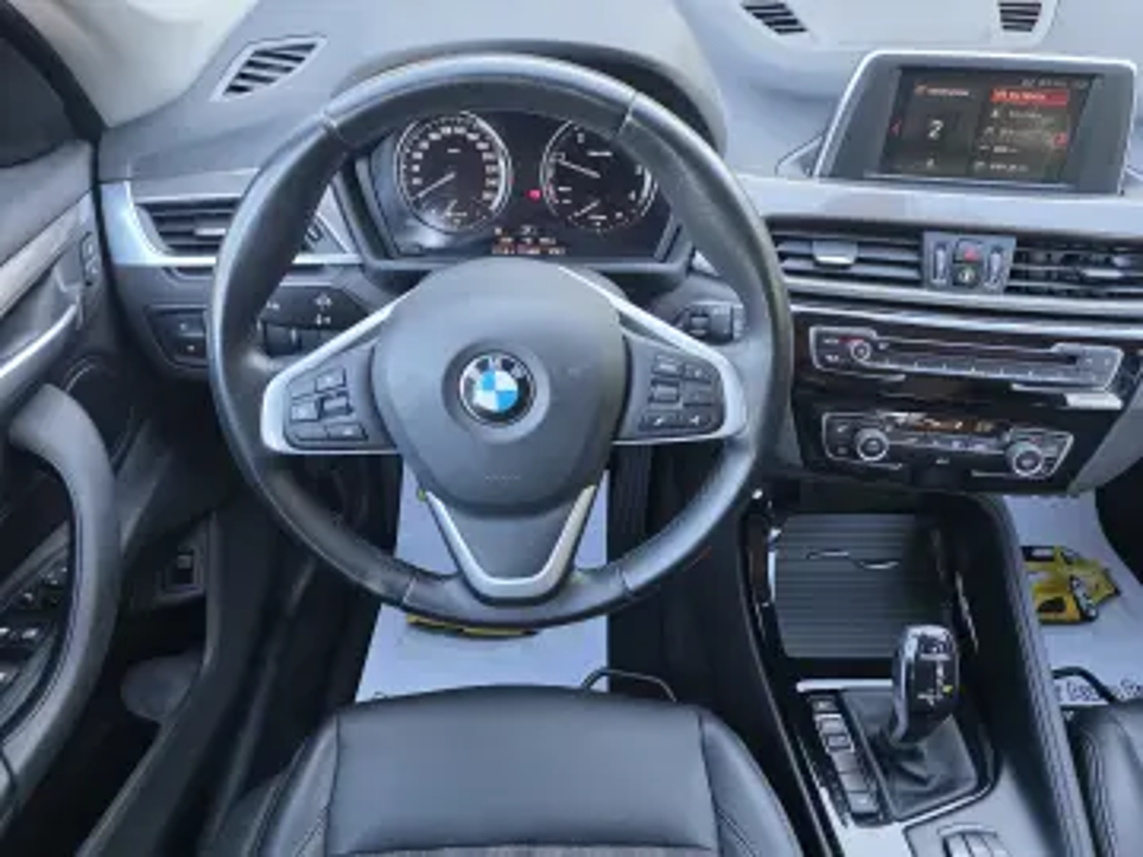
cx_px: 572
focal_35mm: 23
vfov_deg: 58.9
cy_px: 428
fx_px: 759
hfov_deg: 73.9
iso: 250
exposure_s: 1/100
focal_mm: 6.25
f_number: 1.7
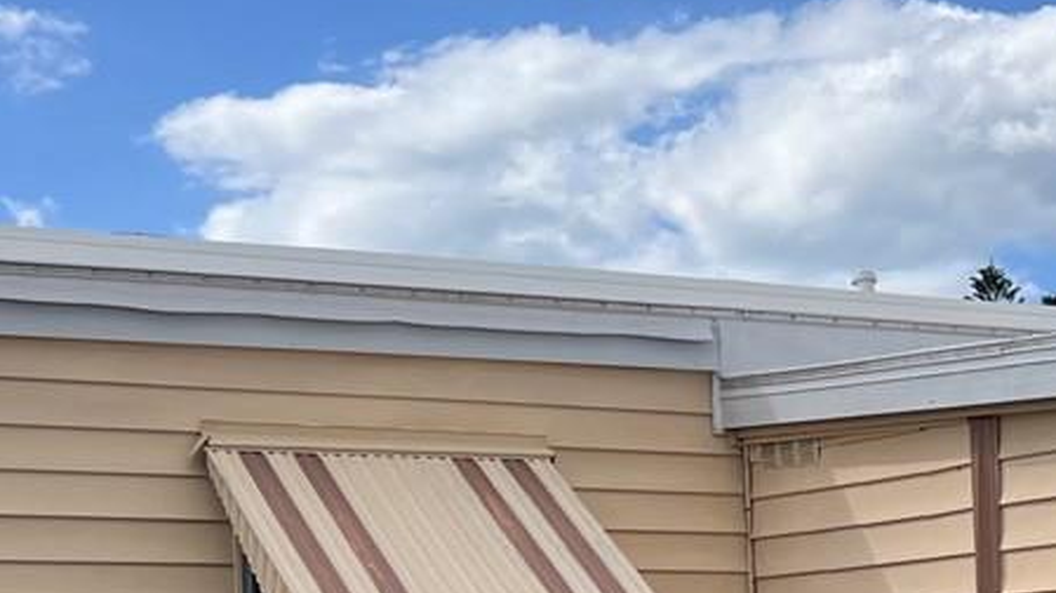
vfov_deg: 11.6
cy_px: 774
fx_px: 2827
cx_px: 1239
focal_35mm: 101
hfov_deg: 20.0
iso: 50
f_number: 1.5
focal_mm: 5.7
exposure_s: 1/4630
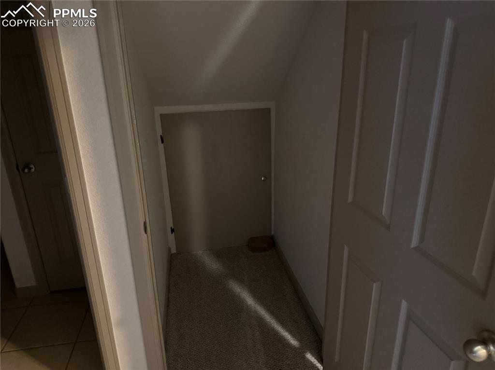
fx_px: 343
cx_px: 248
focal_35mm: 24
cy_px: 185
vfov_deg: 56.8
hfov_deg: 71.6
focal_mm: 6.76
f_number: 1.78
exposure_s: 1/30
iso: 1600
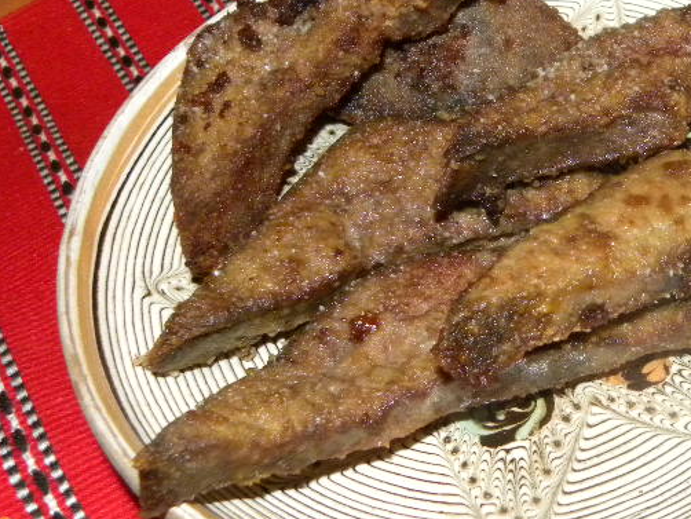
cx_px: 680
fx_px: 1058
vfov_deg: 27.4
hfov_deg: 33.3
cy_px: 179
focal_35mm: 53
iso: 400
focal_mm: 4.6
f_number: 2.8
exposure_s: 1/30
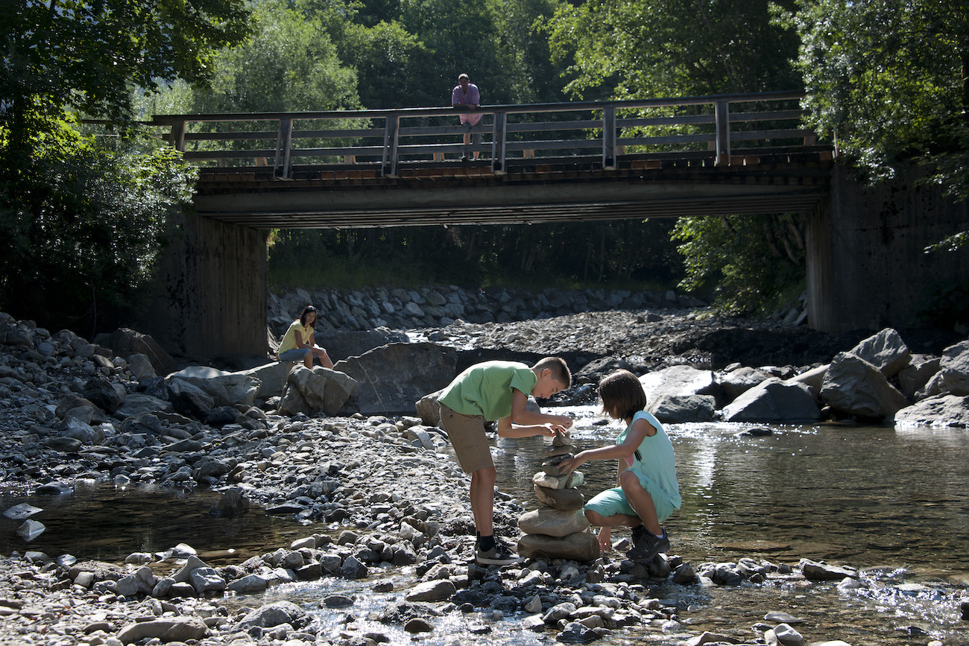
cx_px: 484
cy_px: 323
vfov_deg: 23.4
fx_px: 1561
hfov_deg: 34.5
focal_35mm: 58
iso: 200
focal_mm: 58
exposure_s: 1/250
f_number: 8
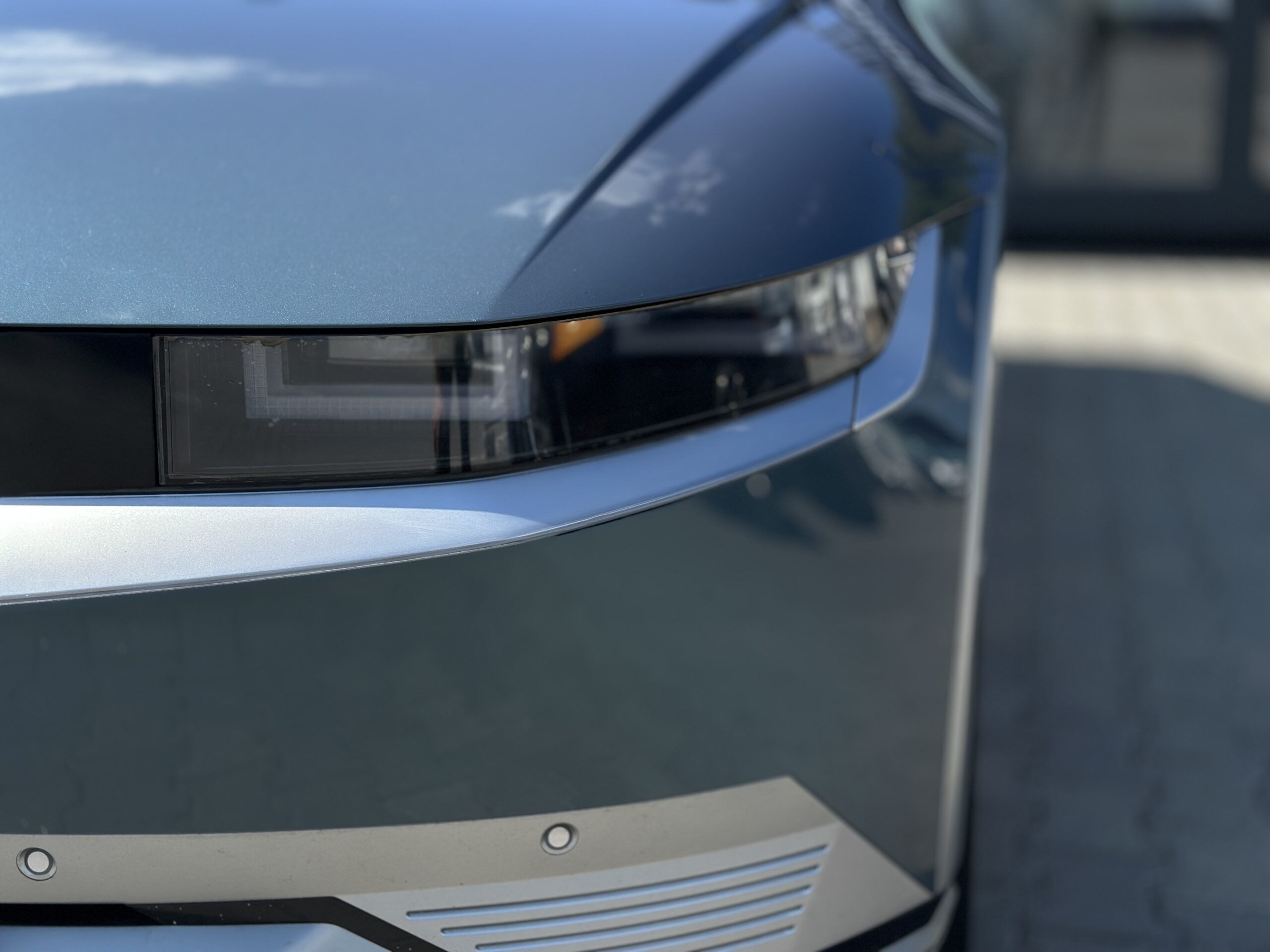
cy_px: 476
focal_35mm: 48
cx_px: 635
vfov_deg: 30.3
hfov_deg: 39.7
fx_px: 1761
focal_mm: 6.86
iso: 100
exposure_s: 1/3597
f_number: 1.78
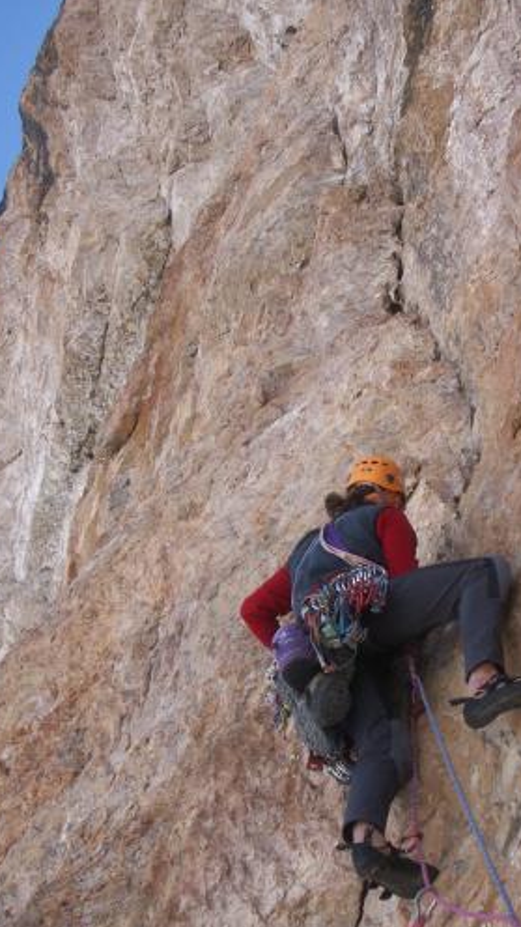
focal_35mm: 52
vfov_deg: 39.6
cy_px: 583
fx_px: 1277
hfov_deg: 22.9
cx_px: 364
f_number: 3.5
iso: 50
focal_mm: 7.7
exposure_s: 1/250
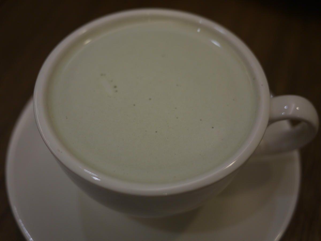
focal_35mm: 40
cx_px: 160
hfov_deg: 46.8
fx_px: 371
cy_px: 120
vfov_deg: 36.0
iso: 160
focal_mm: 20
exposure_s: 1/100
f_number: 1.7
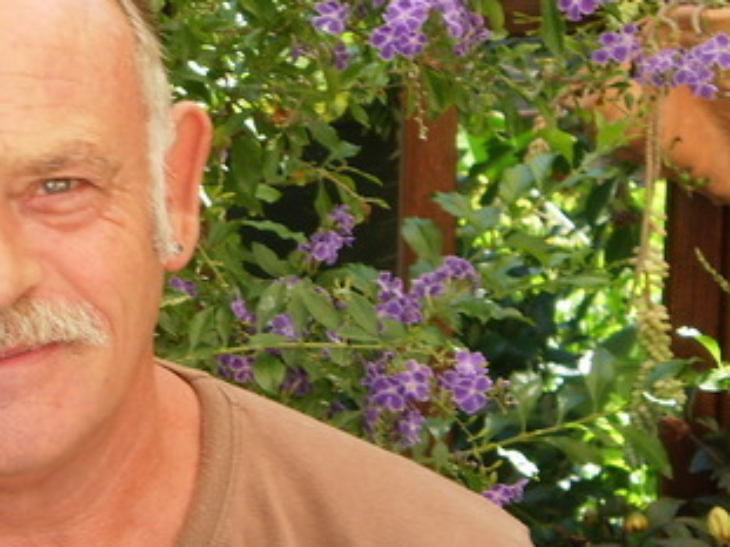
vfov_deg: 8.7
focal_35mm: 171
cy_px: 363
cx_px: -16
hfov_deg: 11.4
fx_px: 3605
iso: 64
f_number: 4.9
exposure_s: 1/50
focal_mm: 13.3
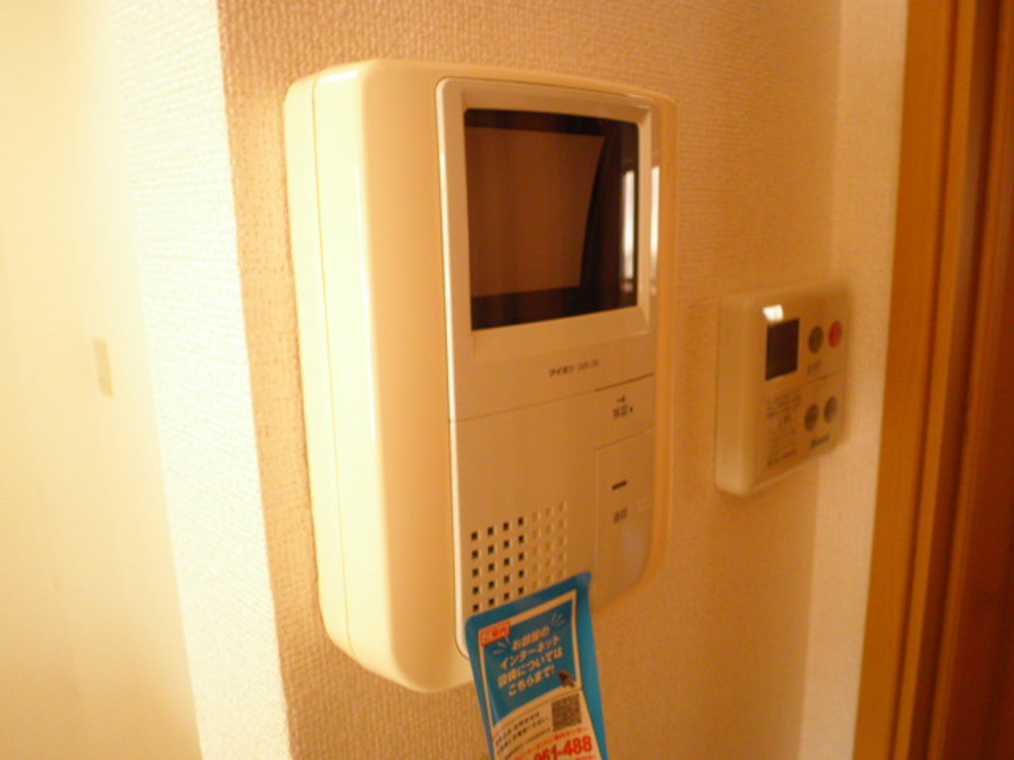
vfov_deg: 53.1
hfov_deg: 67.3
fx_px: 762
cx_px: 507
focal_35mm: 26
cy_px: 380
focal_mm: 4.7
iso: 160
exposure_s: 1/15
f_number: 2.8
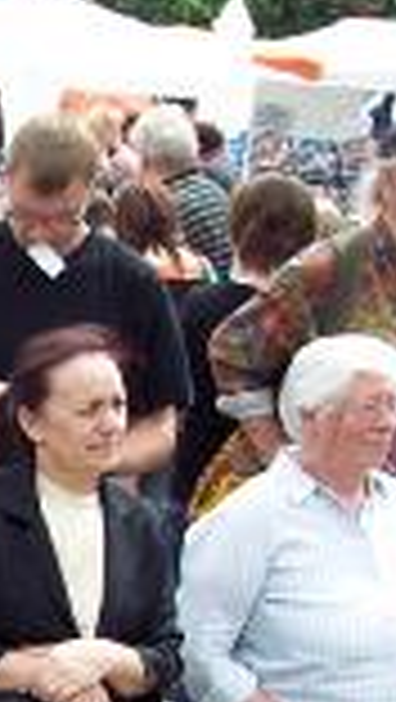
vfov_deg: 11.8
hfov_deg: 6.4
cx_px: -590
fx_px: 3371
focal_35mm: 181
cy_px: 668
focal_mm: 10.7
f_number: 4
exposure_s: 1/250
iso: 100
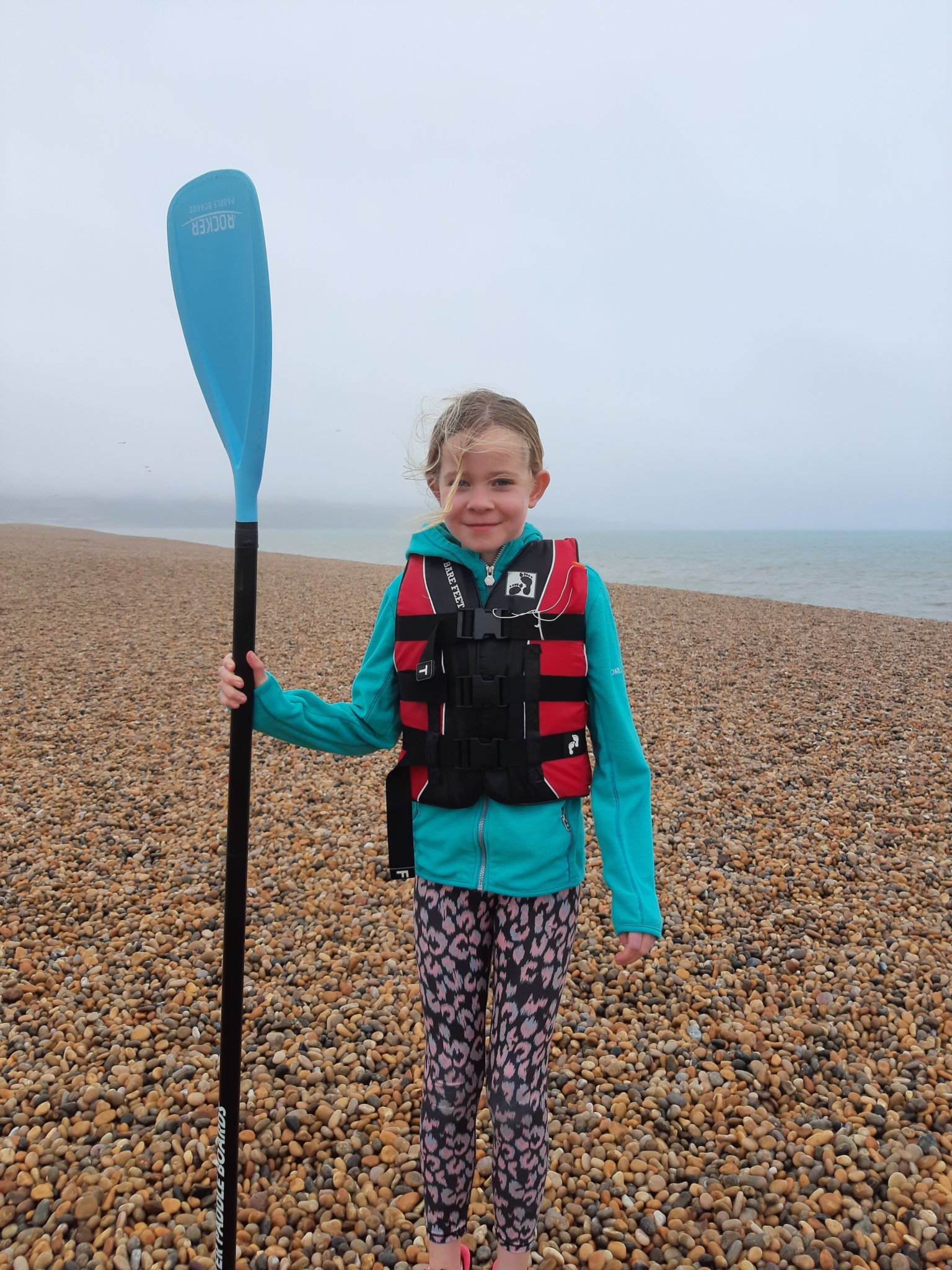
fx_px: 953
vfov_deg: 67.3
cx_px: 476
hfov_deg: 53.1
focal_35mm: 26
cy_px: 635
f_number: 1.7
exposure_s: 1/213
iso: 40
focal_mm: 3.92
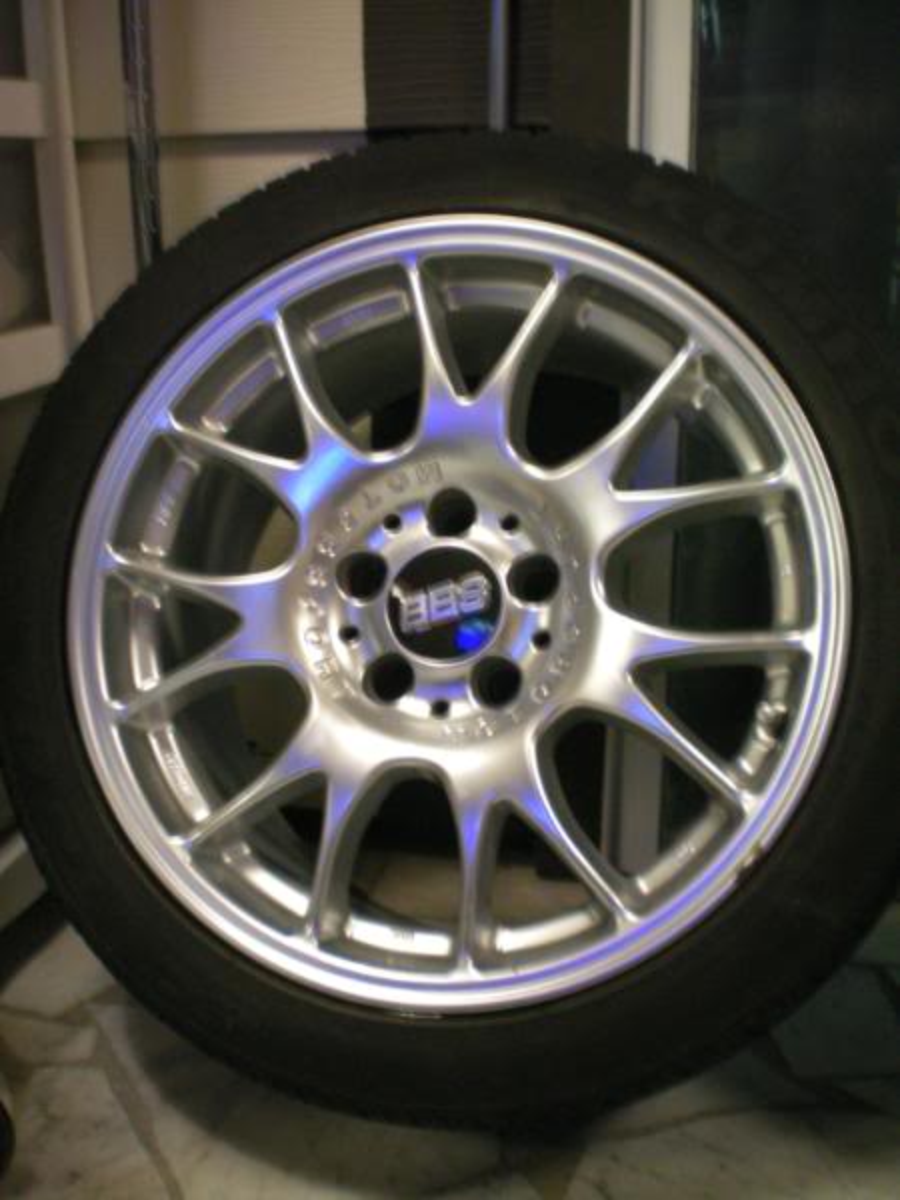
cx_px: 450
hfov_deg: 37.7
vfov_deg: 49.0
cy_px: 600
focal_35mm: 38
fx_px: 1317
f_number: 3.1
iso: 200
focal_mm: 6.3
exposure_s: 1/5
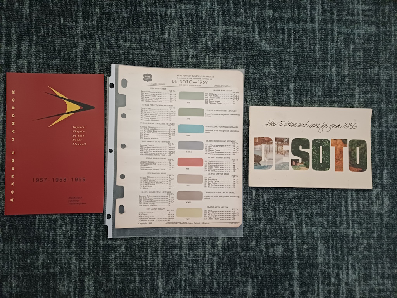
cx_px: 198
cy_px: 149
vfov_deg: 54.9
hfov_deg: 69.4
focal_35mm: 25
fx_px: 287
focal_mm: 4.65
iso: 800
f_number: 1.8
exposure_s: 1/20
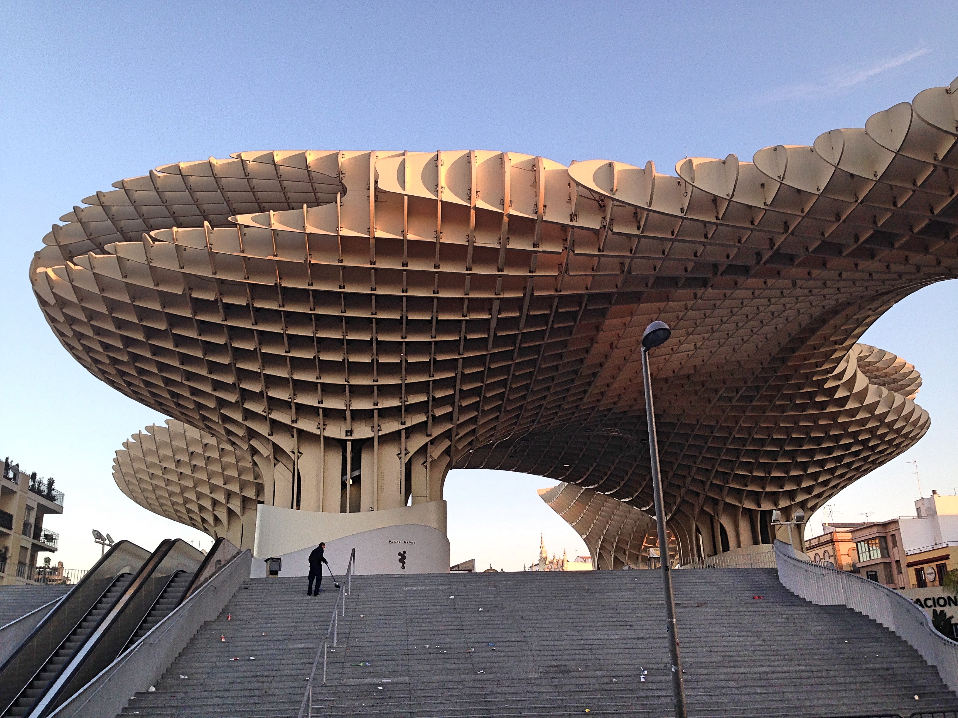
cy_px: 359
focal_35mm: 33
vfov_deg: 42.9
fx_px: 913
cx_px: 479
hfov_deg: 55.4
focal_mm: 4.12
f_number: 2.4
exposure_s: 1/176
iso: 50
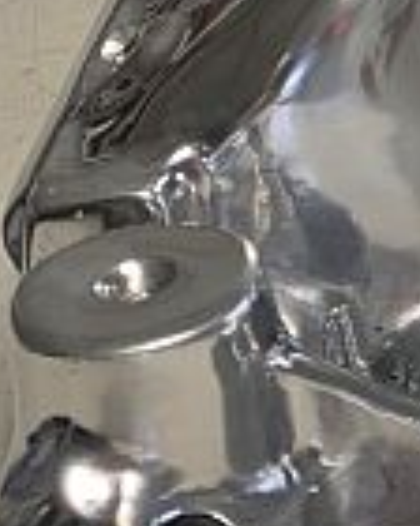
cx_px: 806
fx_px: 1694
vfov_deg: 17.3
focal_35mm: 109
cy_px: 19
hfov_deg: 12.6
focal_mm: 4.25
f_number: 1.8
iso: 125
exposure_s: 1/60
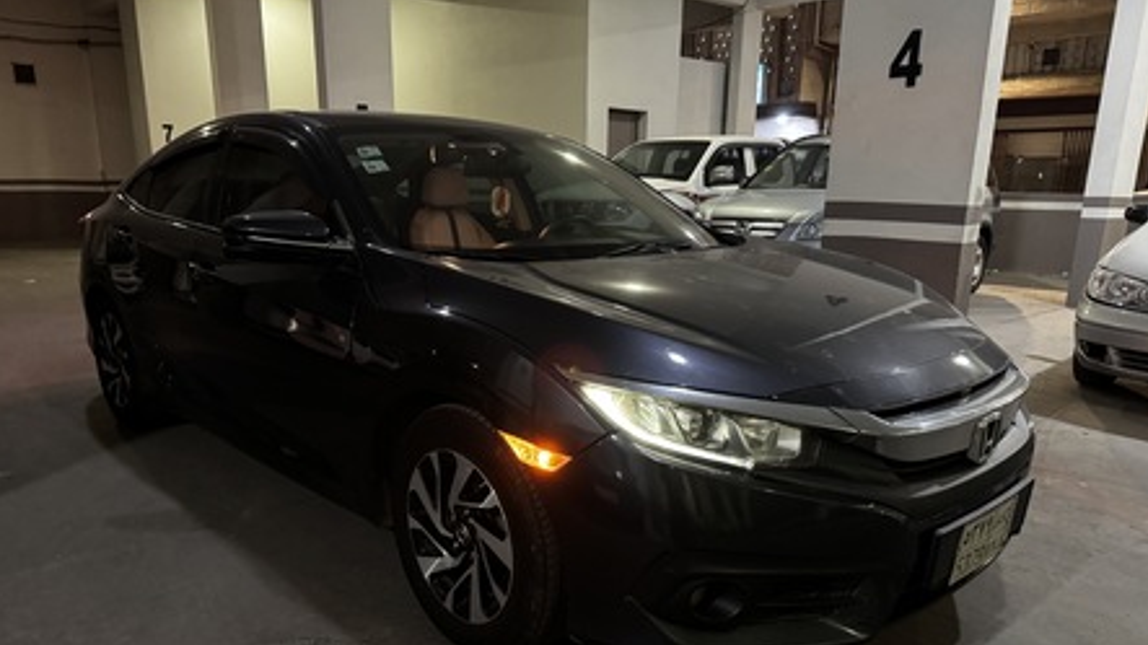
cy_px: 416
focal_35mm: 27
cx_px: 561
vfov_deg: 42.4
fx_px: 822
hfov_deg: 69.9
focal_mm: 6.76
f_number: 1.78
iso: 1000
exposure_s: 1/30
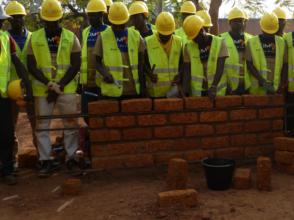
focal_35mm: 47
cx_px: 210
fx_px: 399
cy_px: 103
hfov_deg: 39.6
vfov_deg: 30.9
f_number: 2.8
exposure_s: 1/400
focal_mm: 5
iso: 80
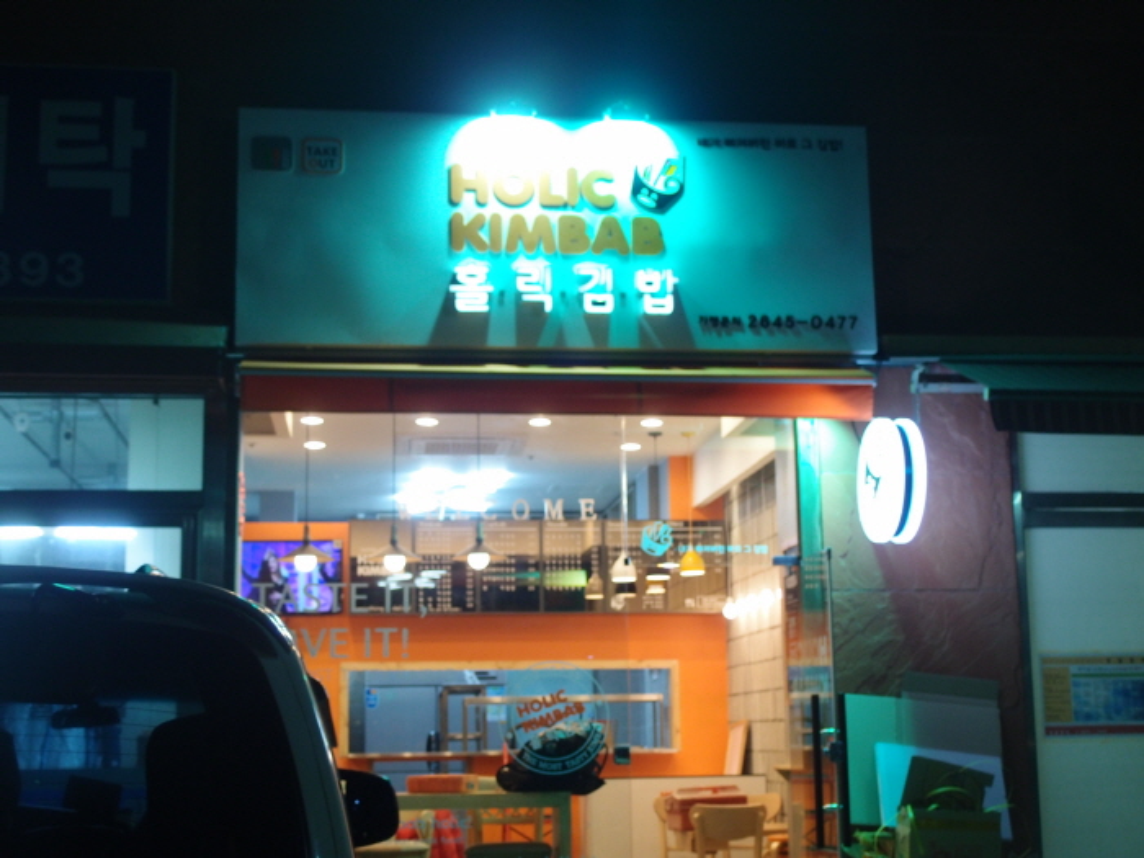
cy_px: 429
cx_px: 572
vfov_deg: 29.1
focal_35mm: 50
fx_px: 1652
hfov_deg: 38.2
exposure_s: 1/40
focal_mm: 10.83
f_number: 2
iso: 125
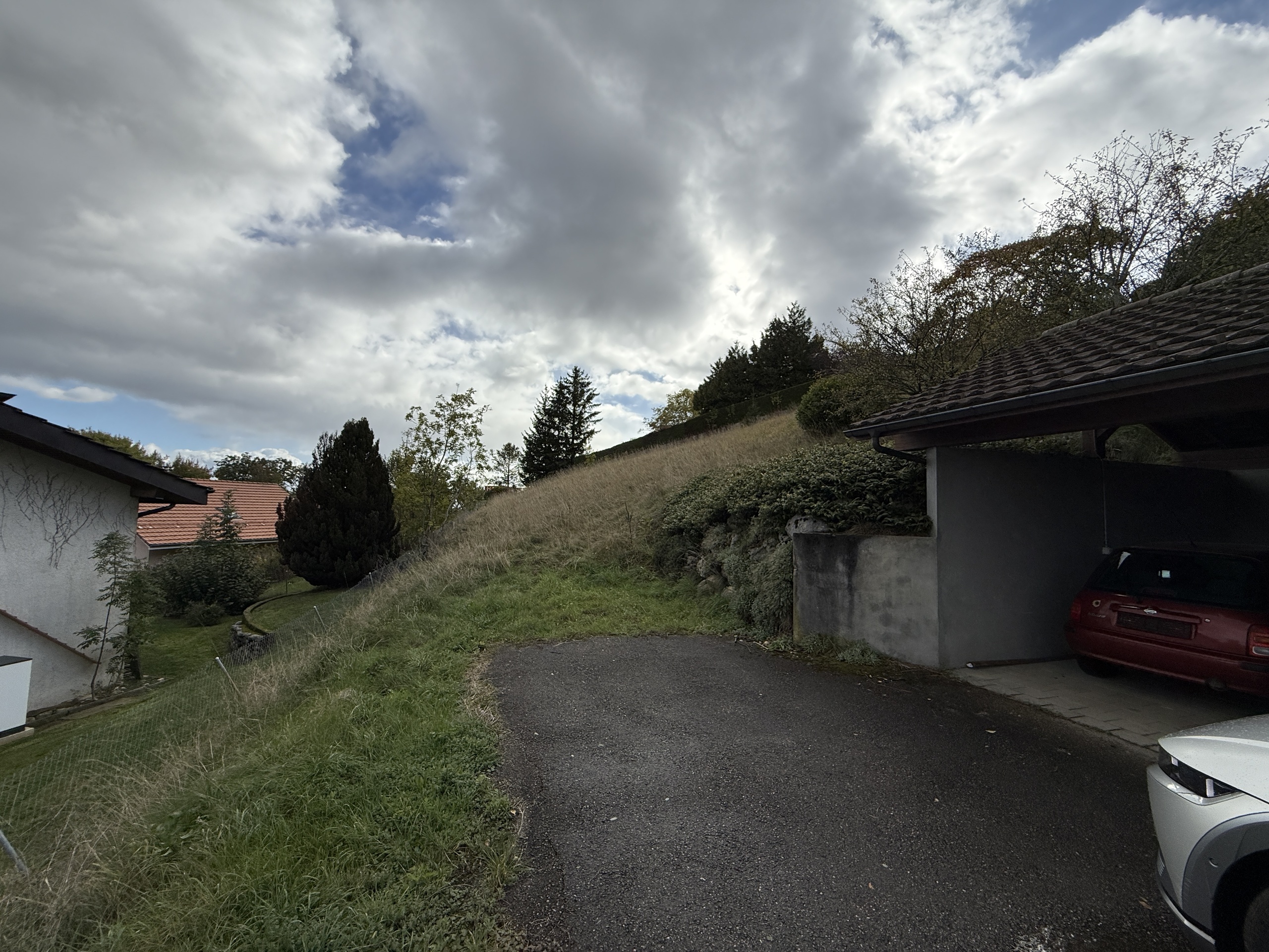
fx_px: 513
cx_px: 634
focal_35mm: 14
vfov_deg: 85.7
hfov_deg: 102.1
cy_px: 476
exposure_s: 1/3125
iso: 50
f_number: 2.2
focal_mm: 2.22
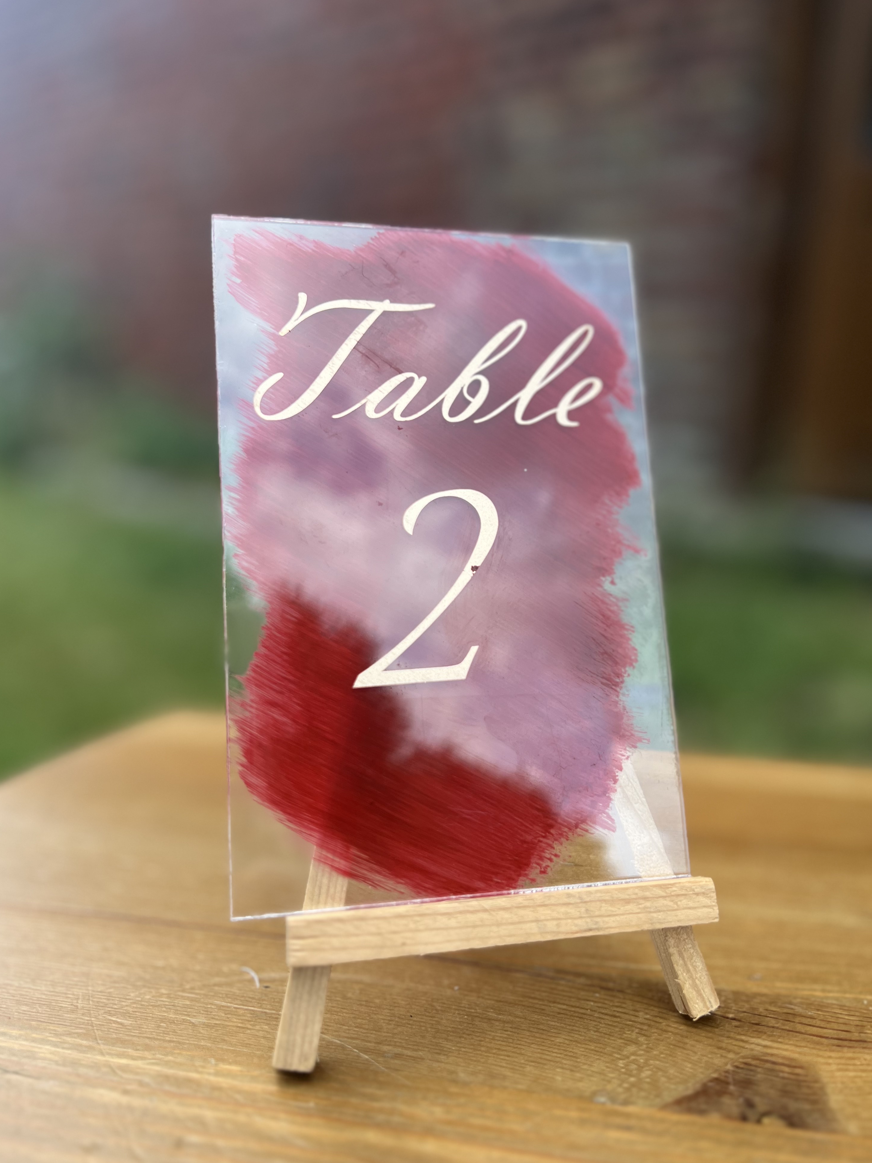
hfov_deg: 51.3
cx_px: 421
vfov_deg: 65.3
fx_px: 907
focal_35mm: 27
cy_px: 583
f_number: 1.5
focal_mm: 5.7
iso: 50
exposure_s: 1/658
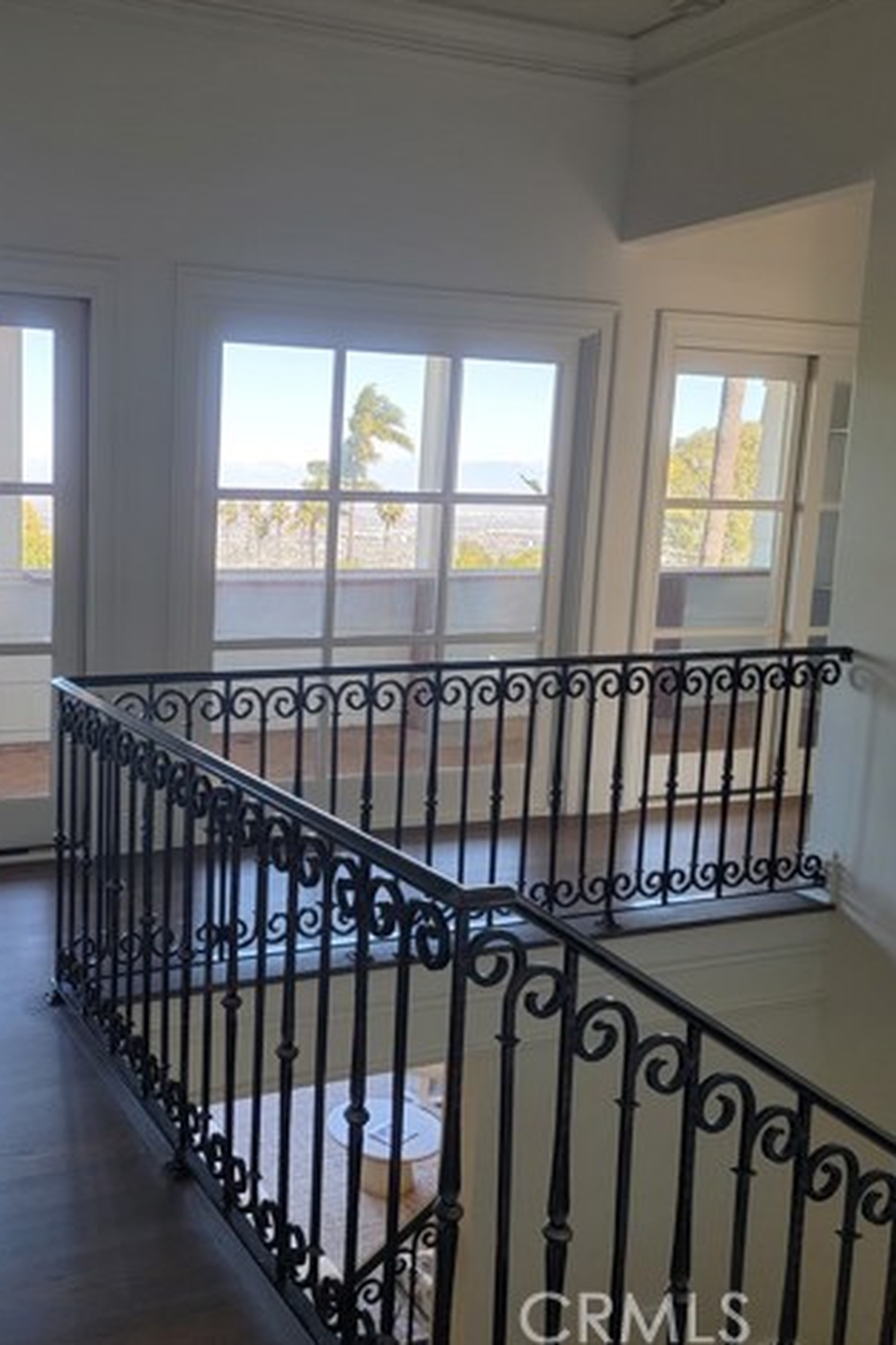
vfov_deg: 55.8
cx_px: 189
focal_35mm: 34
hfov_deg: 37.6
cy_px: 672
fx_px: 1270
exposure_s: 1/119
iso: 50
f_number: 1.8
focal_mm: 6.7
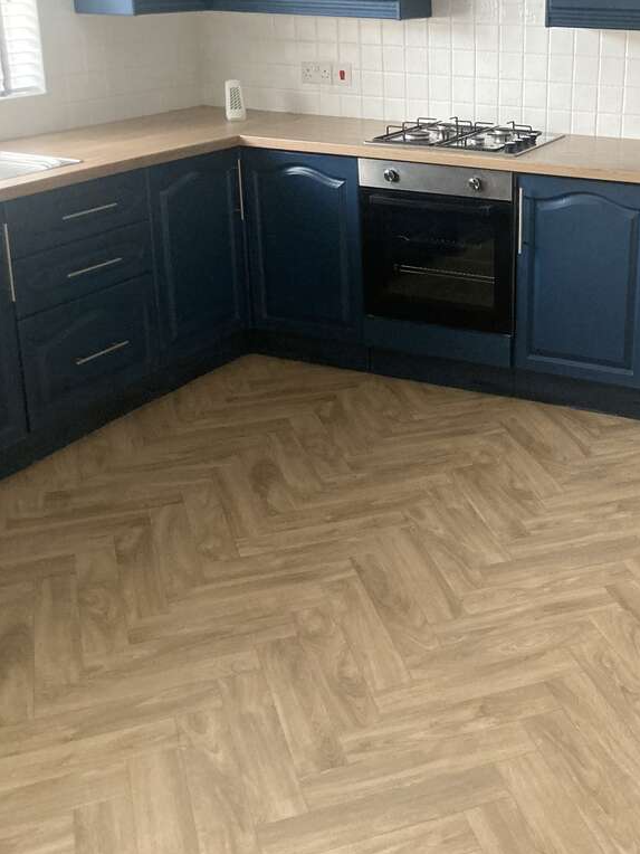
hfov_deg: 32.1
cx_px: 502
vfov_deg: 42.6
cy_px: 312
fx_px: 1085
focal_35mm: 44
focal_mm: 3.99
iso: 250
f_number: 1.8
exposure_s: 1/60
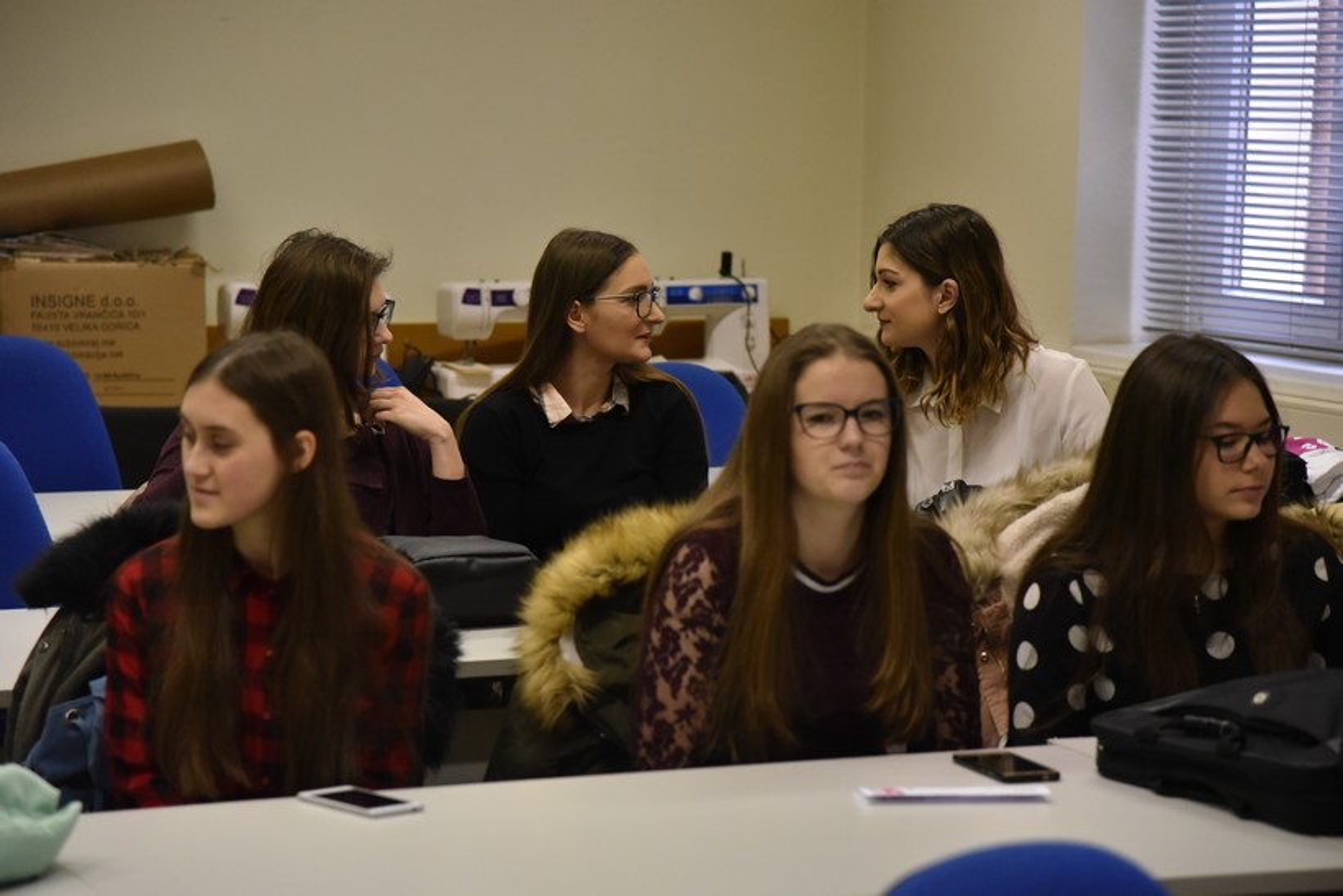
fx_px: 4179
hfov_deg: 18.3
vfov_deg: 12.2
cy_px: 448
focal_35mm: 112
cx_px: 672
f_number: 4.5
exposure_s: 1/400
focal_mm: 112
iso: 3200
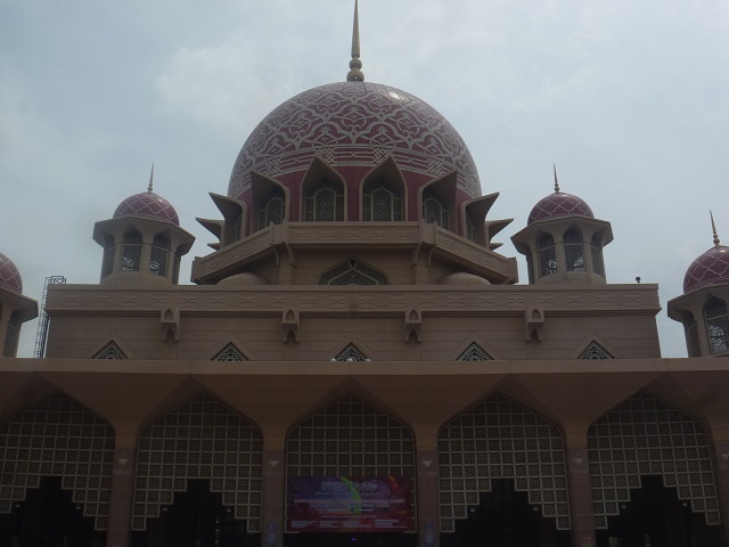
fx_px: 737
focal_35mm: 35
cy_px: 274
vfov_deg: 40.7
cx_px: 364
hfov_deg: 52.6
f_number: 5.6
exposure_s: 1/1000
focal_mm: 6.3
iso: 80
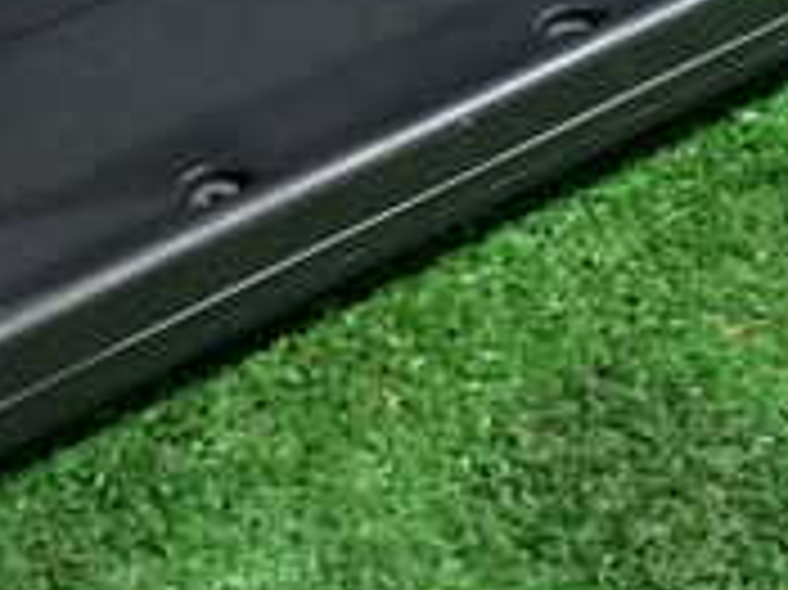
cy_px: -279
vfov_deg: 13.6
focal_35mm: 103
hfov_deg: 19.1
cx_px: 329
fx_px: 2343
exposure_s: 1/30
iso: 400
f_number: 2.3
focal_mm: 5.4
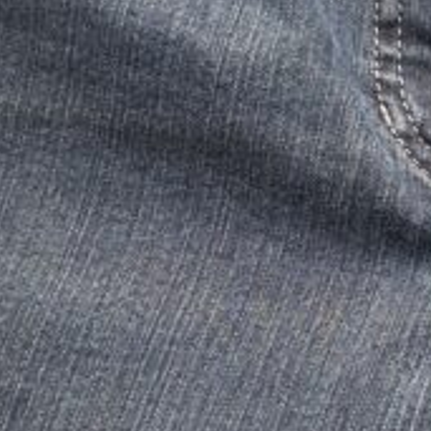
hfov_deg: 17.6
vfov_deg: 18.2
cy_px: 108
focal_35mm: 95
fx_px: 1338
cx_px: 497
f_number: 1.8
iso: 125
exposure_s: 1/120
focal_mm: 5.54
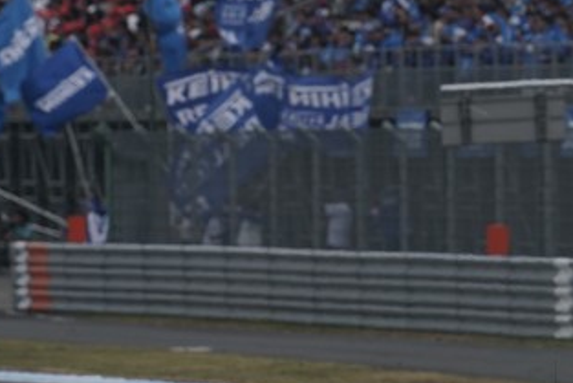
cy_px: 246
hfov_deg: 1.9
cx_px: 282
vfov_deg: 1.3
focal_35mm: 1075
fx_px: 17117
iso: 400
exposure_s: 1/800
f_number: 7.1
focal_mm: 467
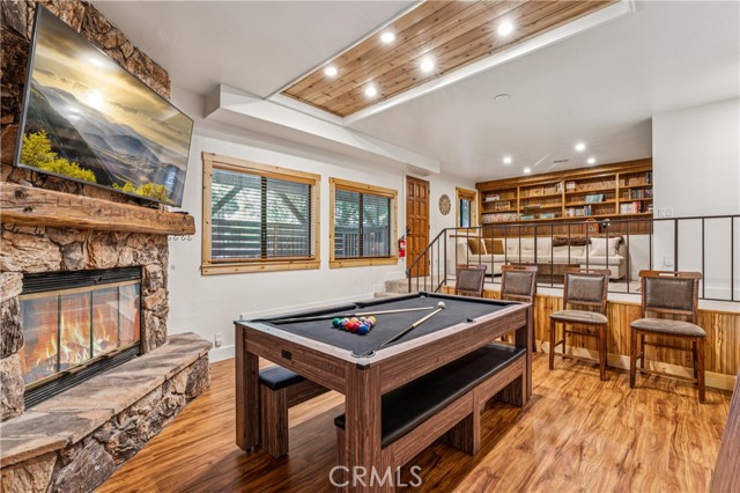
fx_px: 329
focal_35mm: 16
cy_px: 246
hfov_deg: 96.8
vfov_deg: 73.7
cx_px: 370
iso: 100
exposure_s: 3.2
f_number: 13
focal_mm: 16
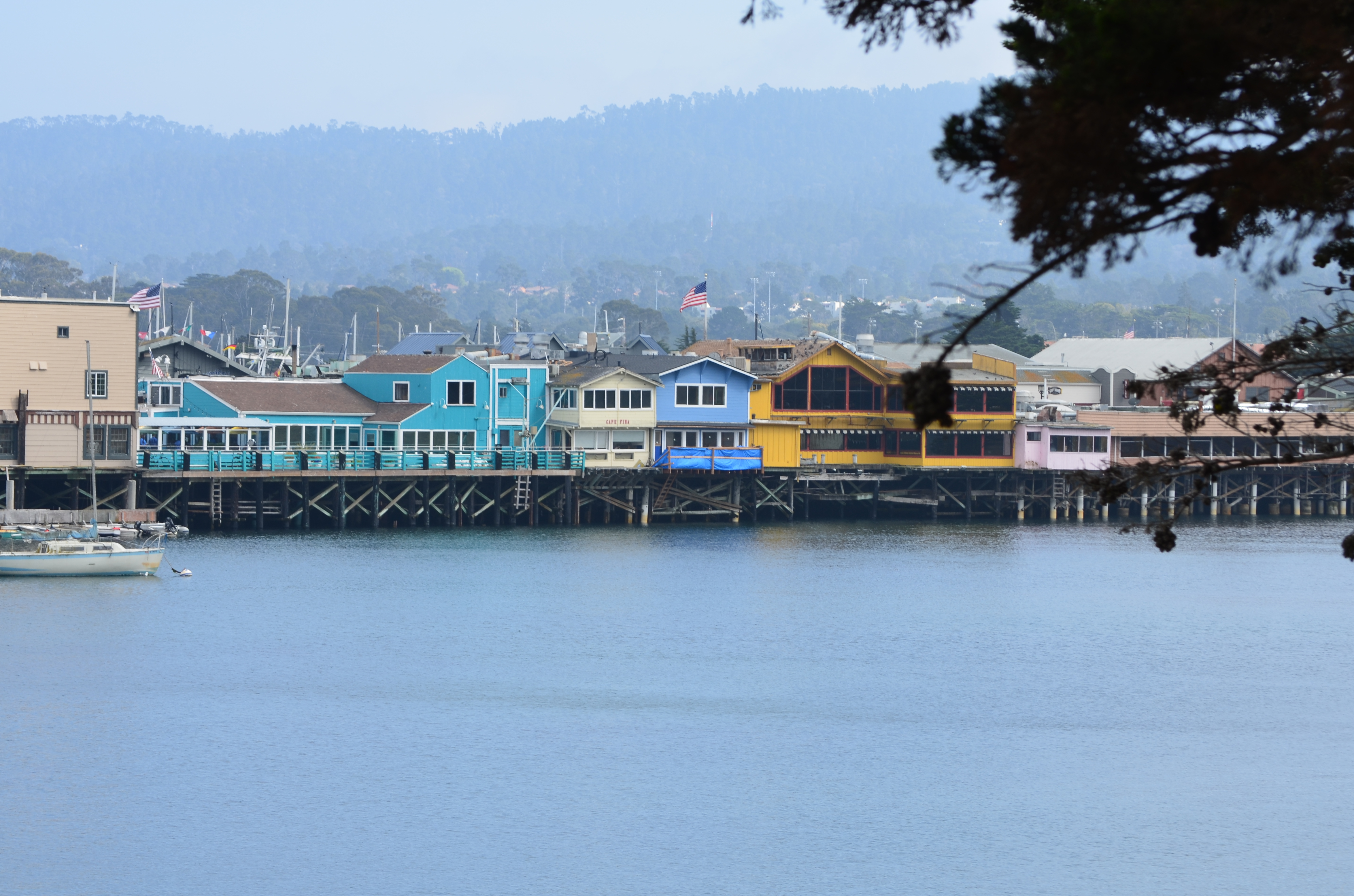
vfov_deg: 10.6
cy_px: 426
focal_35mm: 129
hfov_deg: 15.9
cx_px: 701
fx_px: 4842
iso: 125
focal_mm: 82
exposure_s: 1/125
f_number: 11
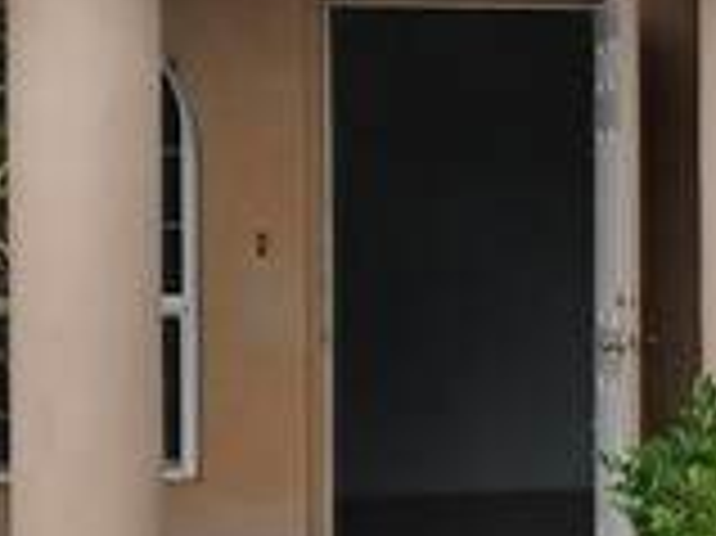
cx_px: 1324
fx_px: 3328
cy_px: 270
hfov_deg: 11.3
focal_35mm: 161
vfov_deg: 9.2
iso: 32
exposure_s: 1/174
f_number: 1.8
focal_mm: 4.6
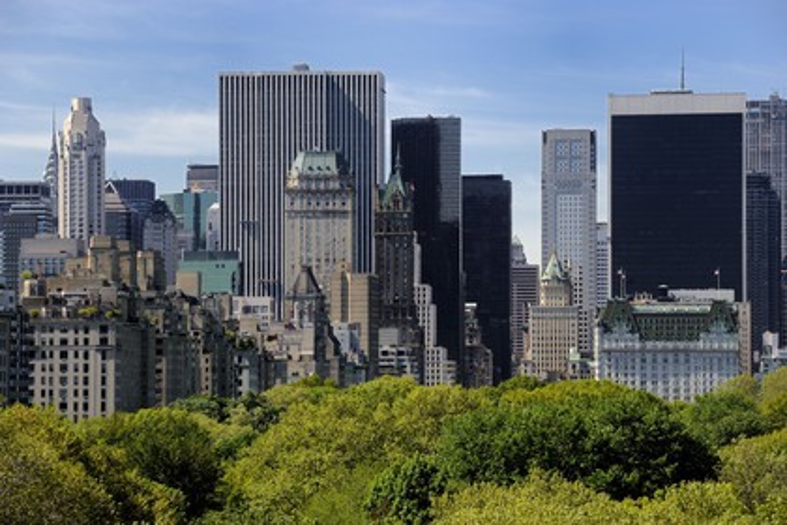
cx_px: 394
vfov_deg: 9.5
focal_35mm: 145
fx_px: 3170
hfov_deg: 14.2
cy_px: 262
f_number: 8
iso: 200
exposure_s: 1/250
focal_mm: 145
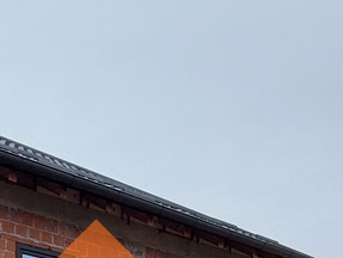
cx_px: 21
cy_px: 404
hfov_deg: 28.4
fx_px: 644
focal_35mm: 65
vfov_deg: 19.3
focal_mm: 1.74
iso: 50
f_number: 2.2
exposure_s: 1/270
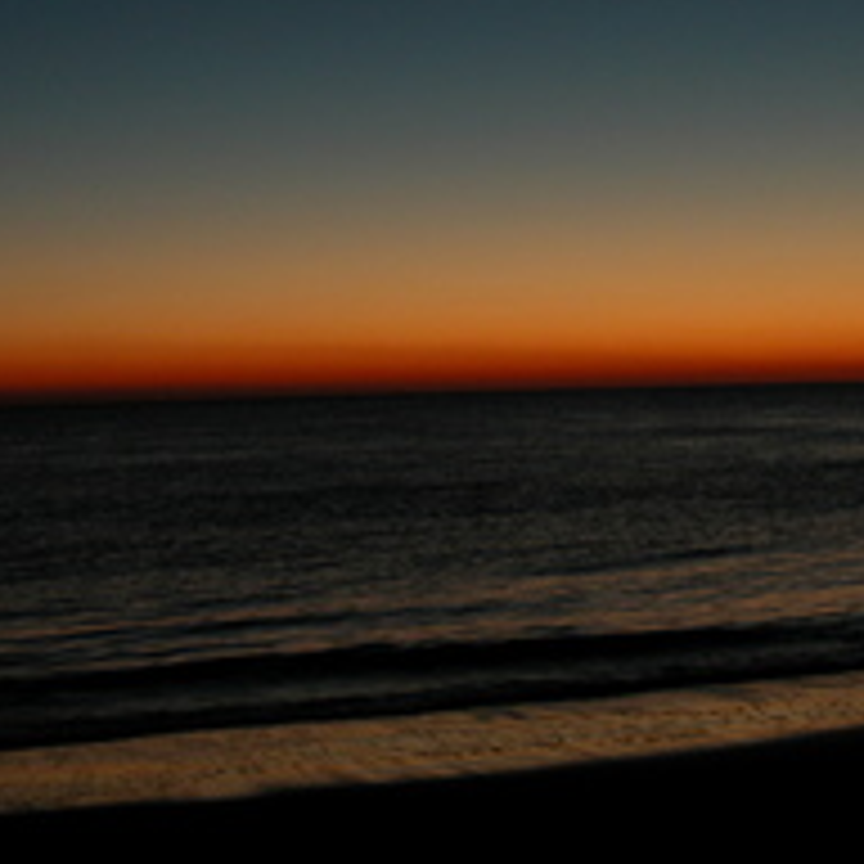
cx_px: 576
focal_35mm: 74
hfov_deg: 23.3
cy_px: 493
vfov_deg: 23.3
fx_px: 2090
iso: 100
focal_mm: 8.9
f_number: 3.2
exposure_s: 1/5.2
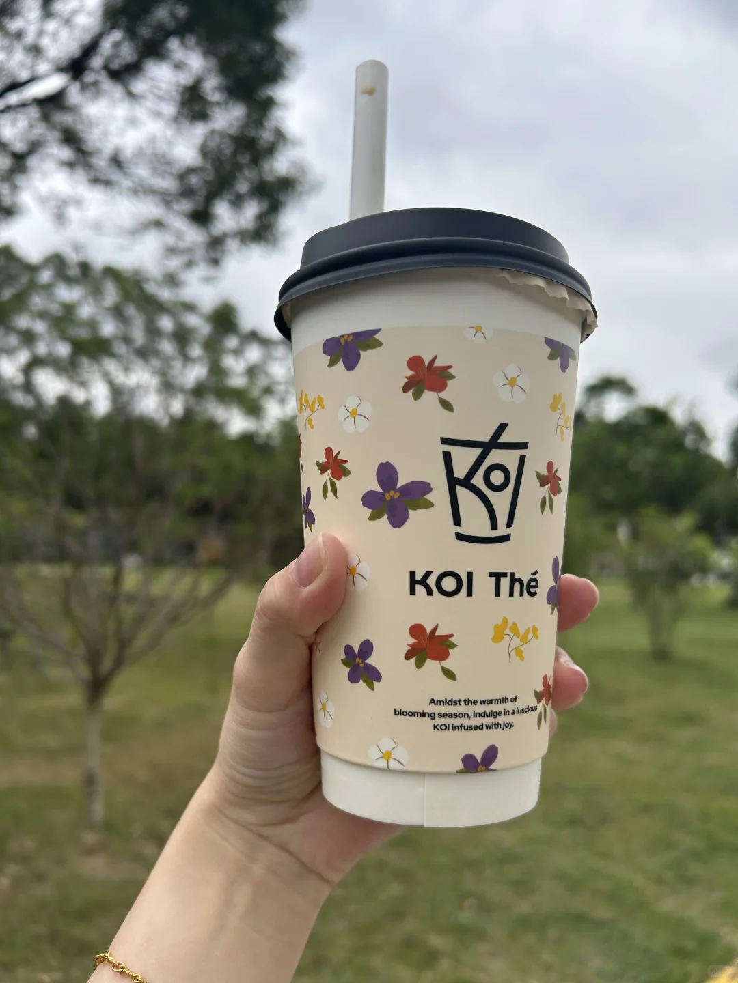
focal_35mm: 26
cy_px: 492
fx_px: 739
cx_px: 369
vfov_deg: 67.3
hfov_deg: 53.1
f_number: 1.5
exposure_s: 1/853
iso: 50
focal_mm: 5.7
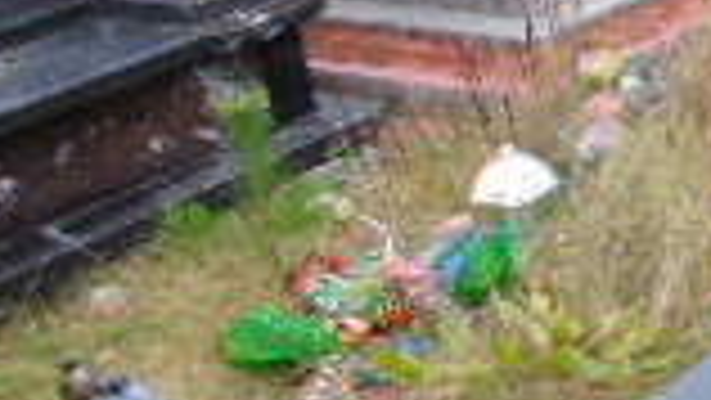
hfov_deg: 15.9
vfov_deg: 11.0
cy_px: 220
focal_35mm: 110
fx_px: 2075
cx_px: 1350
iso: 80
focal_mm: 4.4
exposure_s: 1/60
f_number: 3.4
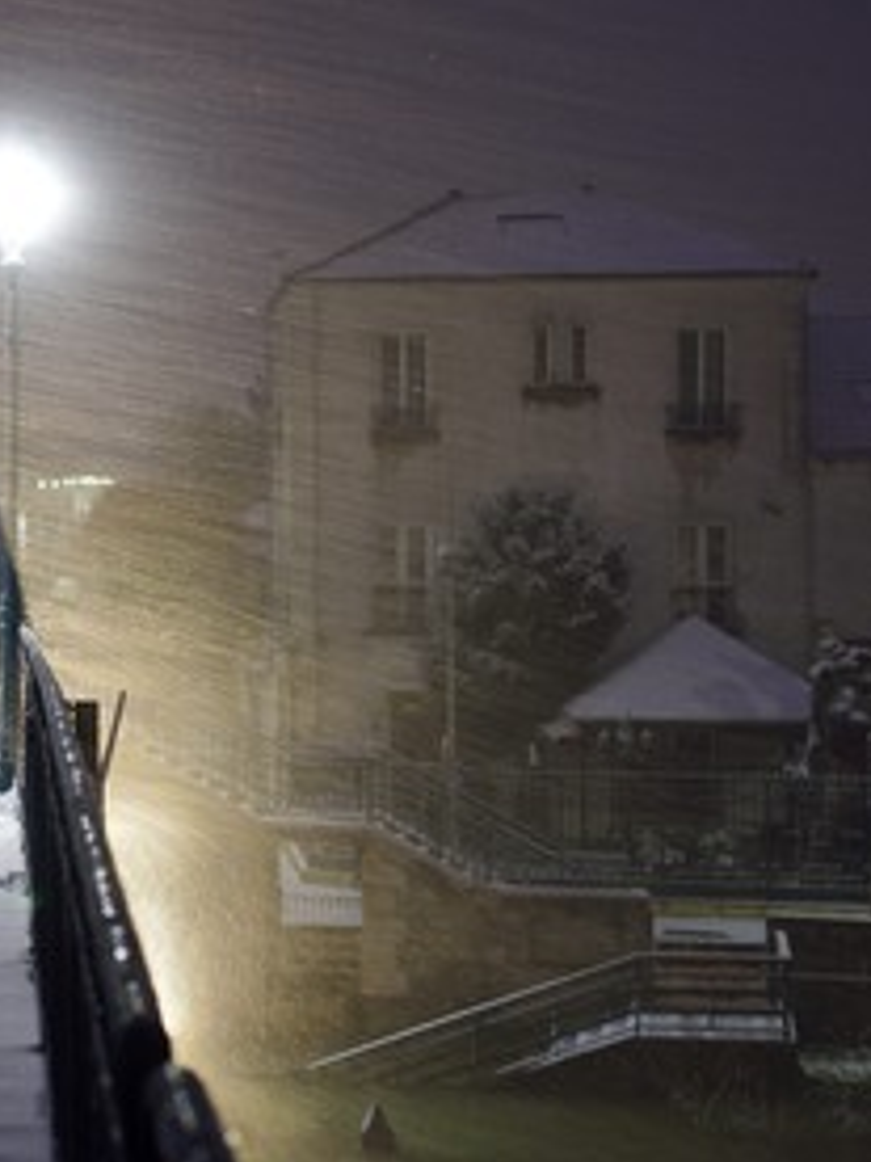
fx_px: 2852
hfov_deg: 17.0
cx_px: 34
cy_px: 577
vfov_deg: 23.0
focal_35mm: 85
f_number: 3.5
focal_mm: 58
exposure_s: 1/13
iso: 800
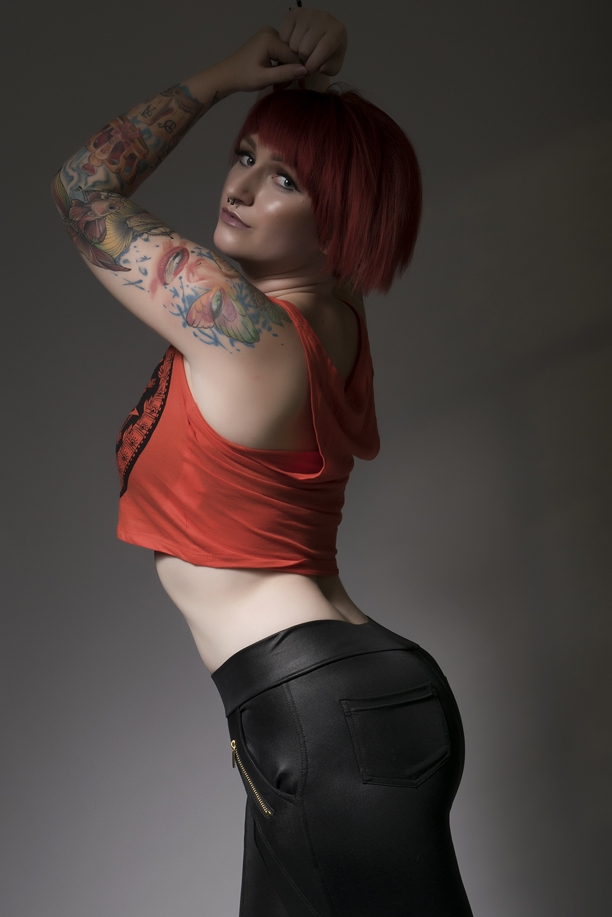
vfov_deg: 24.6
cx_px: 306
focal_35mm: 82
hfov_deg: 16.6
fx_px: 2103
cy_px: 458
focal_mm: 55
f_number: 13
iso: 100
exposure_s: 1/160
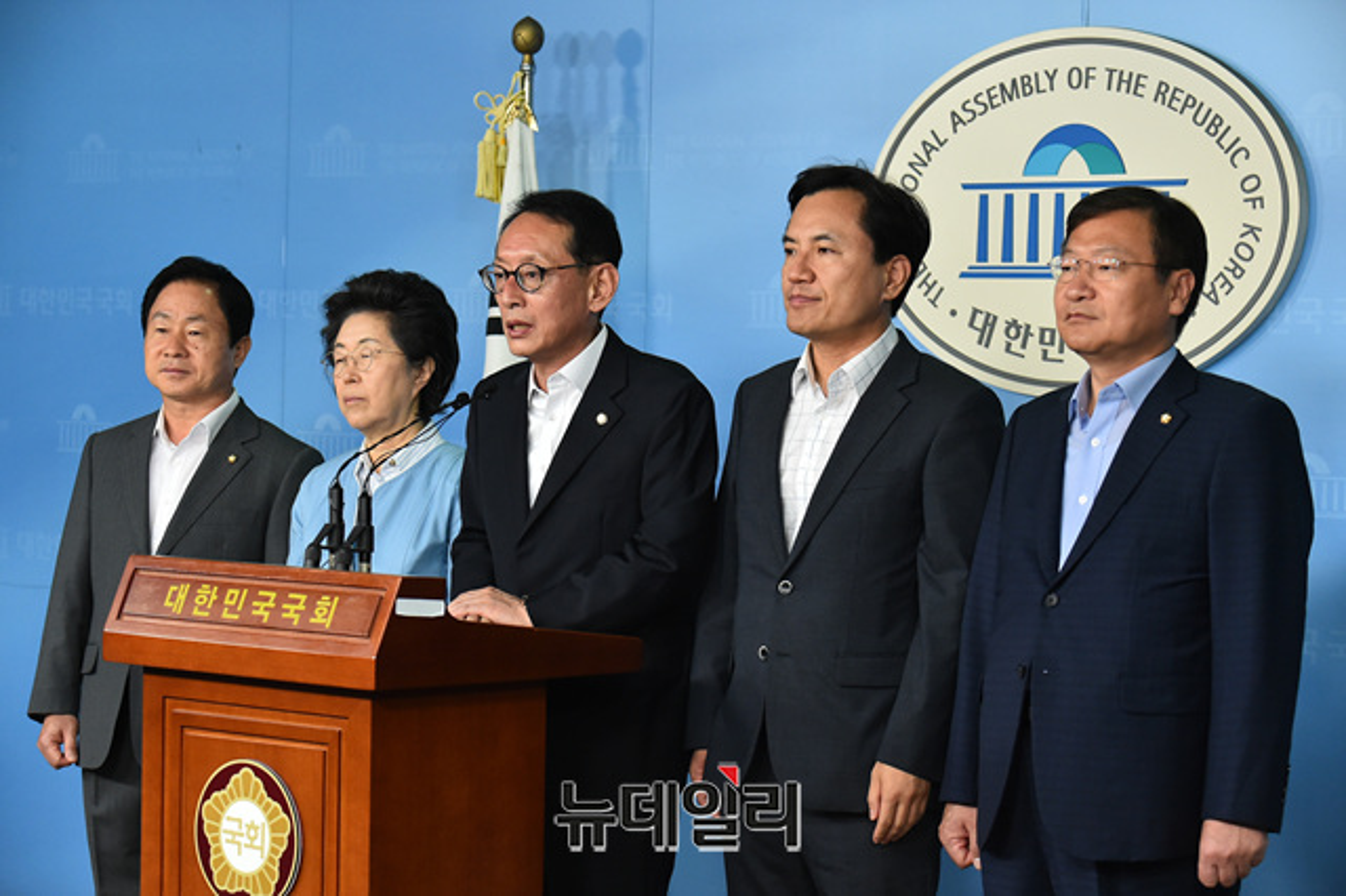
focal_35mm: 105
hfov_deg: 19.5
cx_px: 673
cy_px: 448
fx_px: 3924
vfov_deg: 13.0
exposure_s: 1/400
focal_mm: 105
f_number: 5.6
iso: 5000
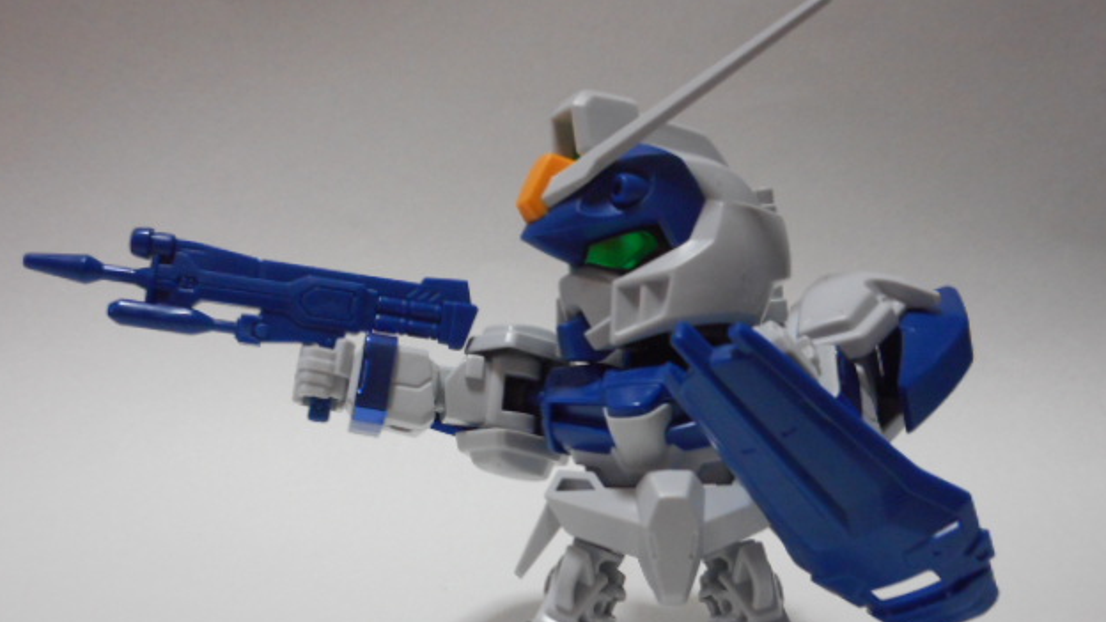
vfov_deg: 31.0
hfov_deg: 52.8
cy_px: 406
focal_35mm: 38
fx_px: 1114
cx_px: 544
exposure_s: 1/15
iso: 400
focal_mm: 6
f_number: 4.2
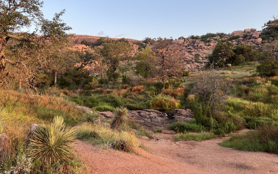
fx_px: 212
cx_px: 140
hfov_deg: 66.5
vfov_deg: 44.4
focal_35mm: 28
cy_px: 73
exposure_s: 1/368
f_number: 1.5
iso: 50
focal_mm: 5.7
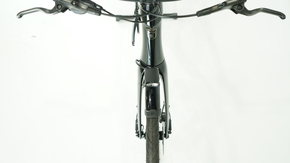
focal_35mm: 35
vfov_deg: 33.7
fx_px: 269
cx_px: 152
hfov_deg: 56.6
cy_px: 70
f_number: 5
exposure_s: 1/200
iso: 2500
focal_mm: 31
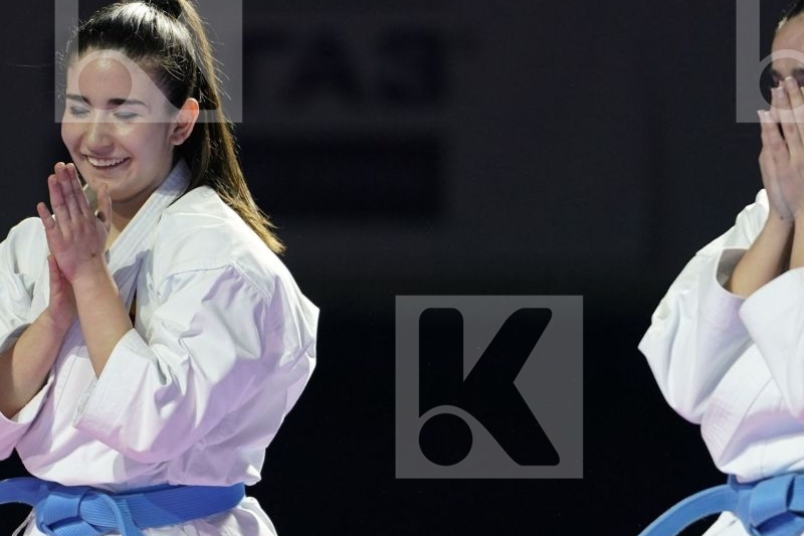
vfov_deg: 3.1
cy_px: 387
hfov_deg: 4.6
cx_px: 149
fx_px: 10047
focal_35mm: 450
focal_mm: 200
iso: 1600
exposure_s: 1/500
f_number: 2.8
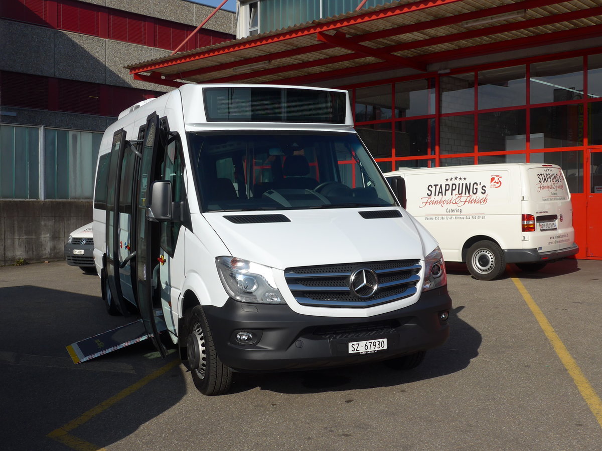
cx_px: 301
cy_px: 226
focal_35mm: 44
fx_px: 765
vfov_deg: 32.9
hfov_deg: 42.9
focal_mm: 9
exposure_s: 1/2000
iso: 80
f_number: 3.2
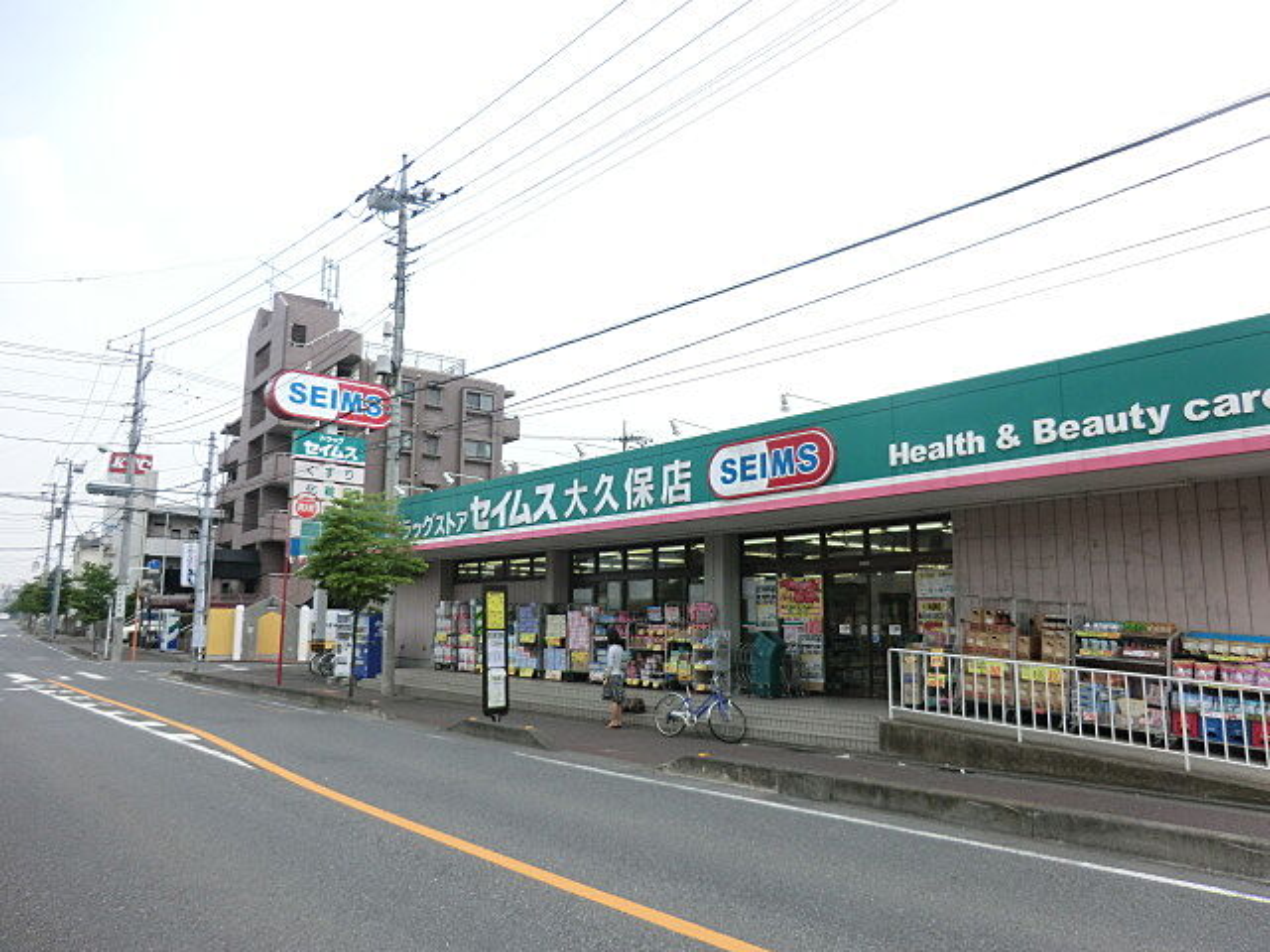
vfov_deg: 56.8
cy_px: 476
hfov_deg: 71.6
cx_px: 635
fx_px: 881
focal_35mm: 24
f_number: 3.2
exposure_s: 1/640
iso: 80
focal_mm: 4.3
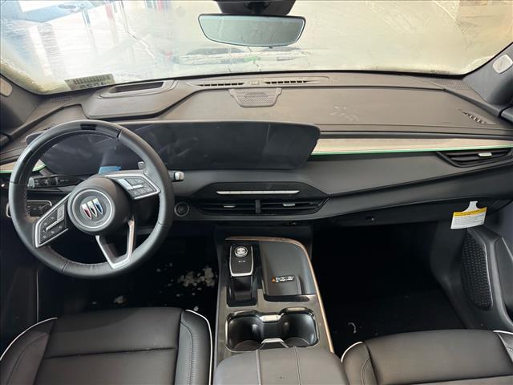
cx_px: 256
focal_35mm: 24
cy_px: 192
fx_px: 356
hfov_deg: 71.6
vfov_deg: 56.8
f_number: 1.78
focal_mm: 6.76
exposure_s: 1/60
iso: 800
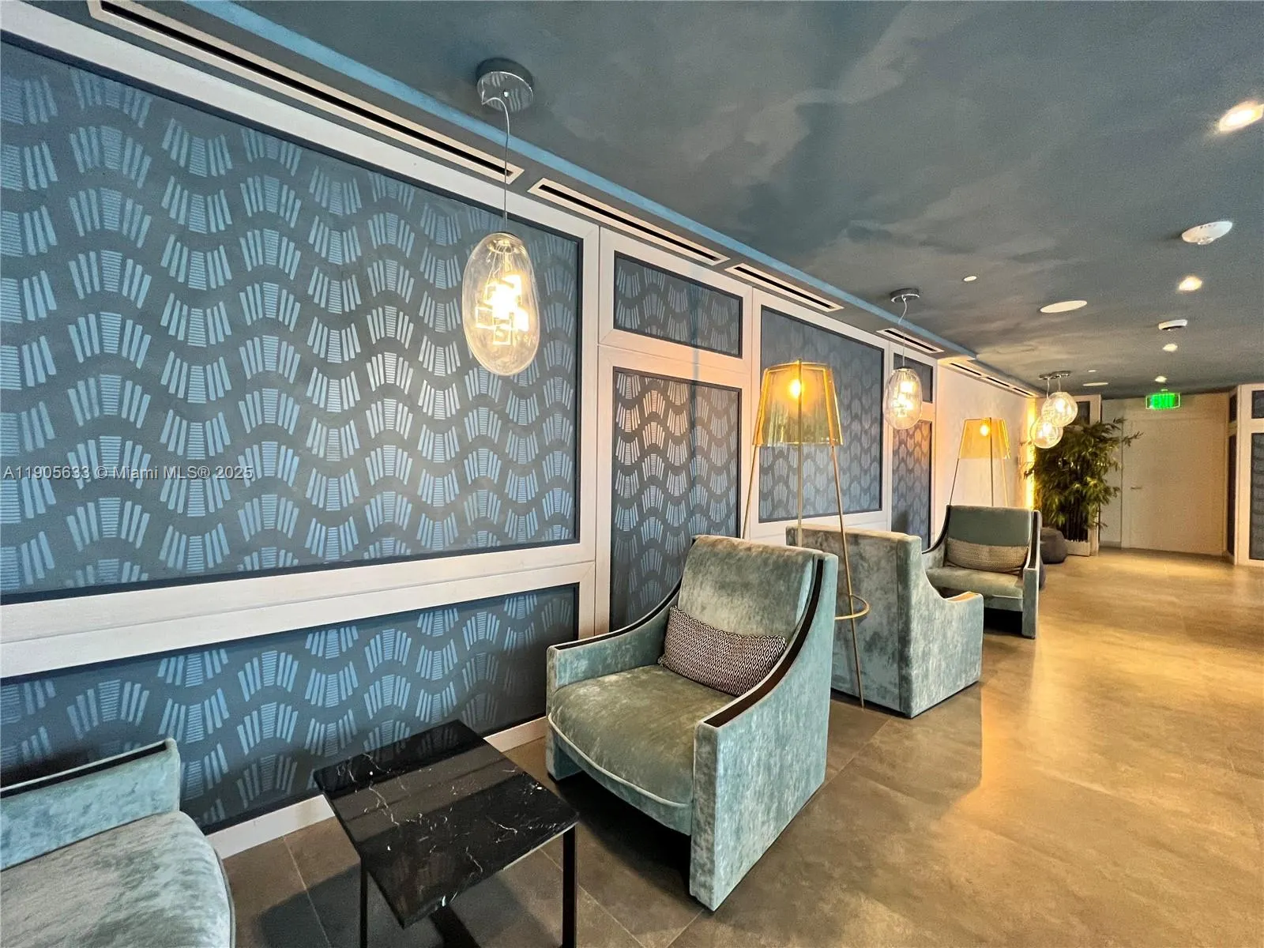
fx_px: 475
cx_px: 632
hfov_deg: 106.2
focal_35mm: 13
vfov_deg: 89.9
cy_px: 474
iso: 320
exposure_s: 1/60
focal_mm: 1.57
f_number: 1.8
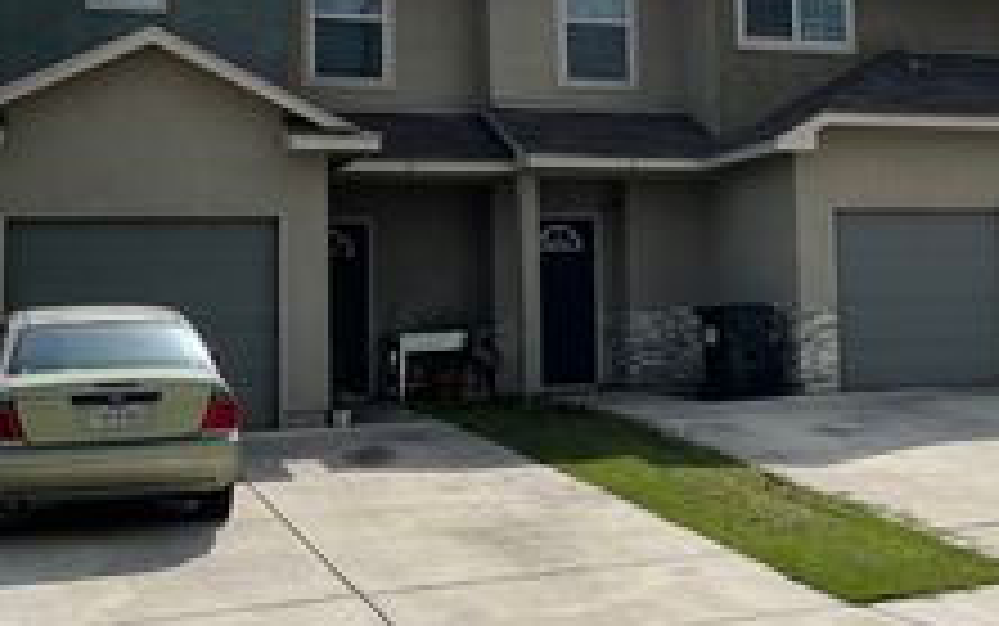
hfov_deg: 31.6
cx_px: 873
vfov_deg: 20.8
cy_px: 137
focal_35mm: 62
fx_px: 1689
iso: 32
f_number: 1.6
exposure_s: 1/10989
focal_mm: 5.1
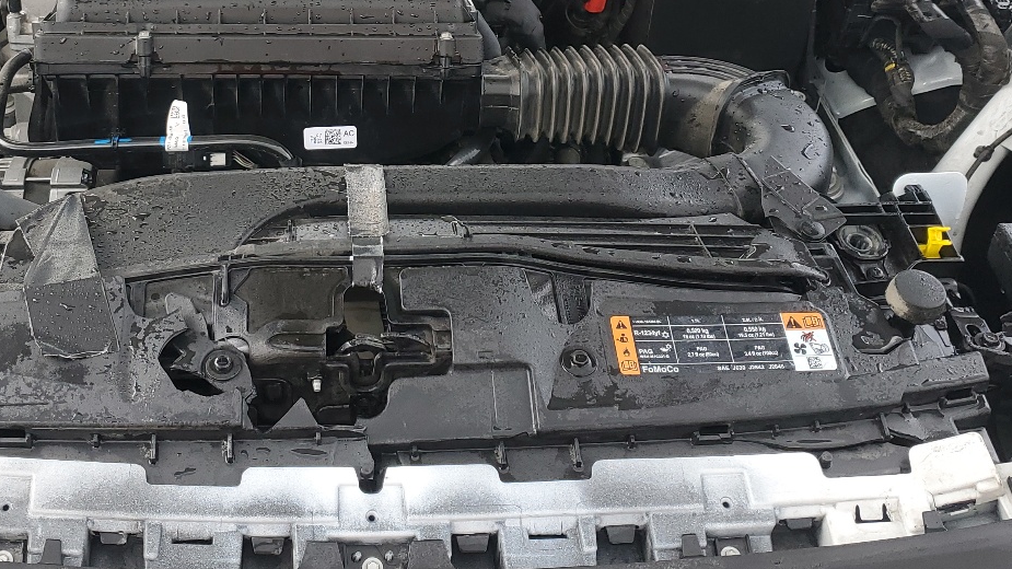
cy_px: 57
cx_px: 358
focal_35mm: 49
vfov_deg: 23.8
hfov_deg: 41.7
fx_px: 1315
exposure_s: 1/294
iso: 50
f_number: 1.5
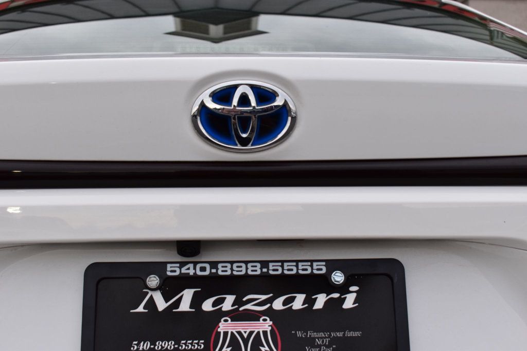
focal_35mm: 52
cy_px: 176
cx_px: 264
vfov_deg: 25.7
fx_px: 768
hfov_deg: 37.9
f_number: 9
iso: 400
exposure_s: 1/80
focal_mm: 35
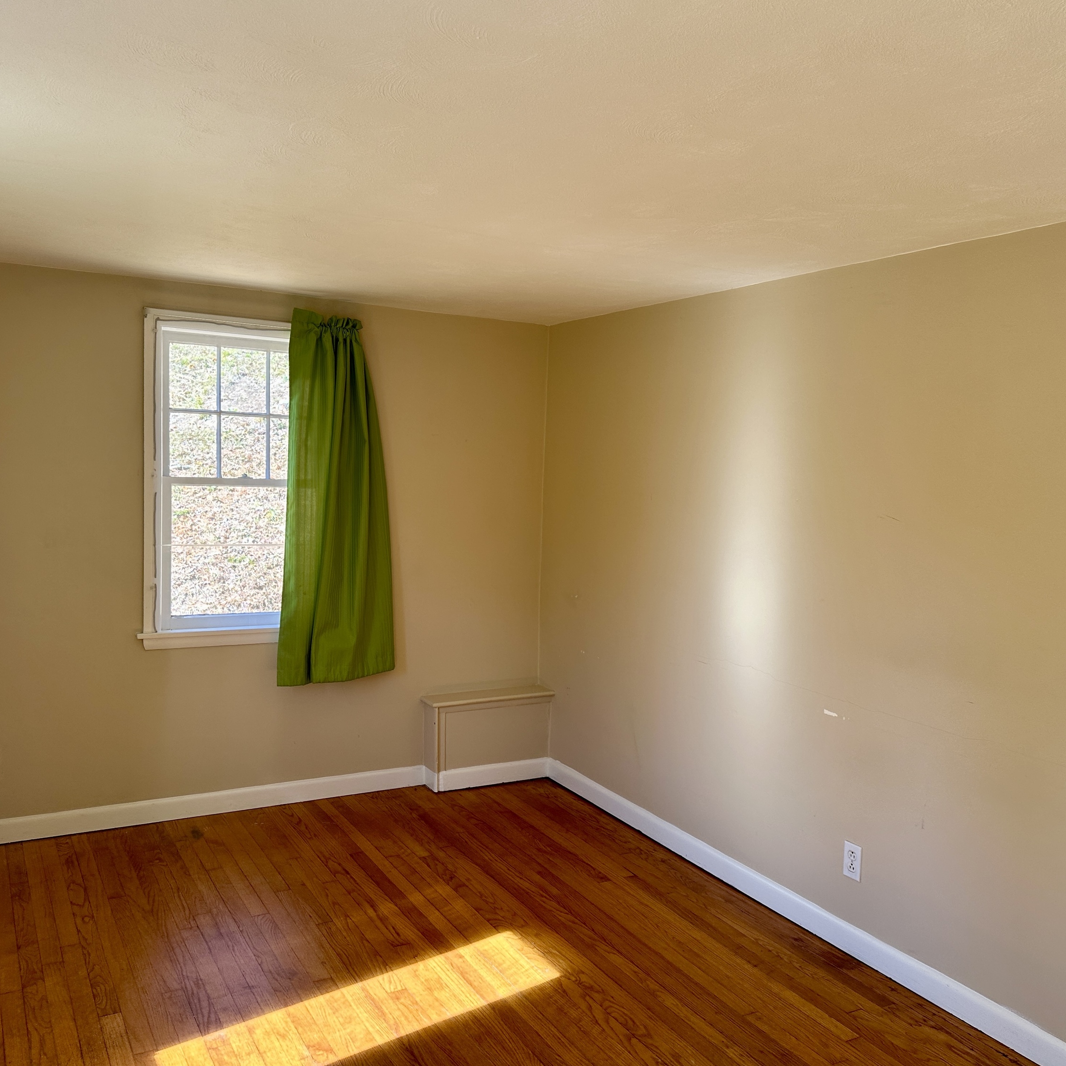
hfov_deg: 55.6
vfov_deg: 55.6
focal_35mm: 29
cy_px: 539
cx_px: 527
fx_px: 1010
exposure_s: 1/173
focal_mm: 6.86
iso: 80
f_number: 1.78
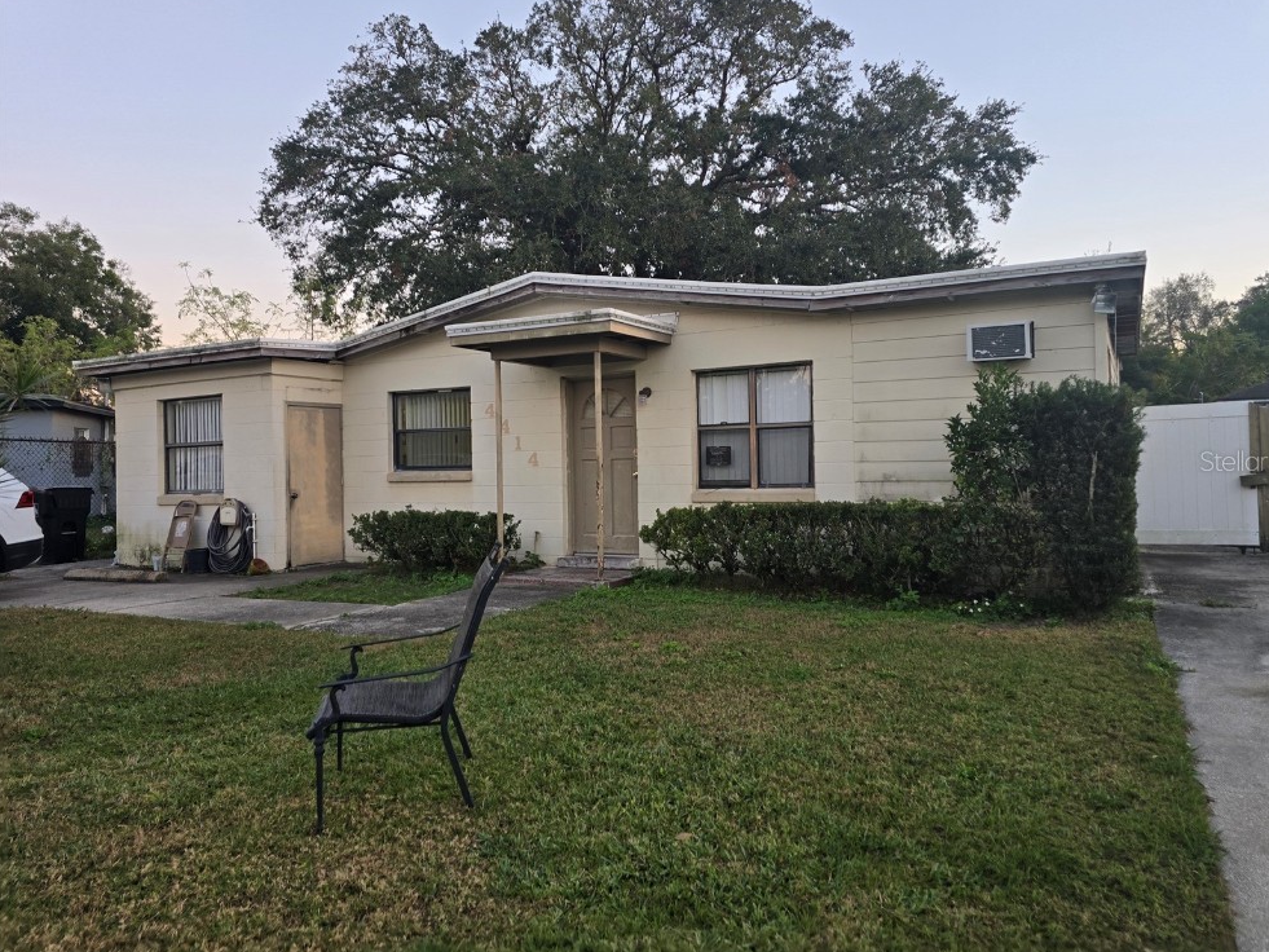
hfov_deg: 71.6
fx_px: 880
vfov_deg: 56.8
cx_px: 660
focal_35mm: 24
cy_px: 460
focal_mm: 6.3
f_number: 1.7
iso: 100
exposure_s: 1/180
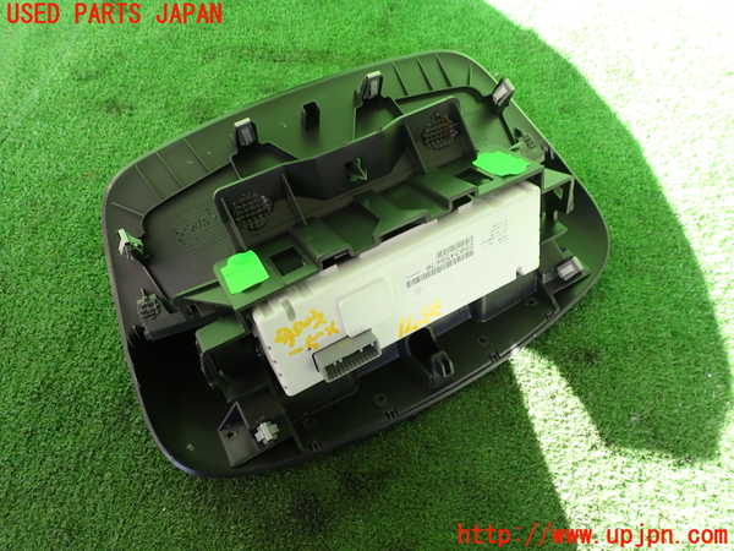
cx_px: 367
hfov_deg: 69.4
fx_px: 530
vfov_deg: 54.9
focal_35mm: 25
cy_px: 276
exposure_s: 1/60
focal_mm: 4.5
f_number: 2.8
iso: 100
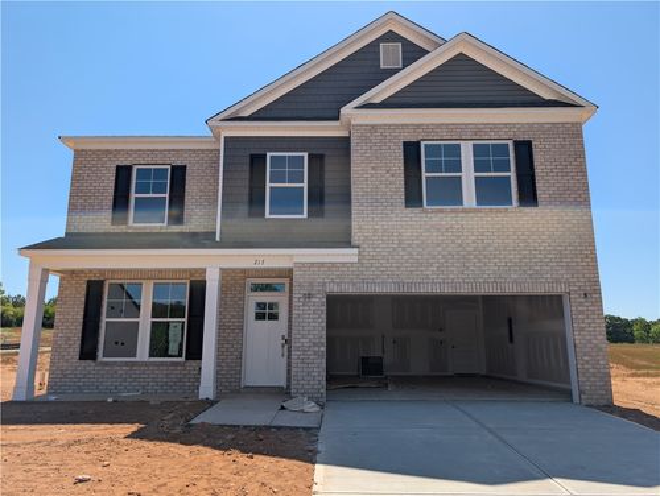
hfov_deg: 71.5
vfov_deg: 56.9
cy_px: 248
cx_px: 330
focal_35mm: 24
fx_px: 458
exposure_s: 1/1047
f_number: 1.68
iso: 25
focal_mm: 6.9
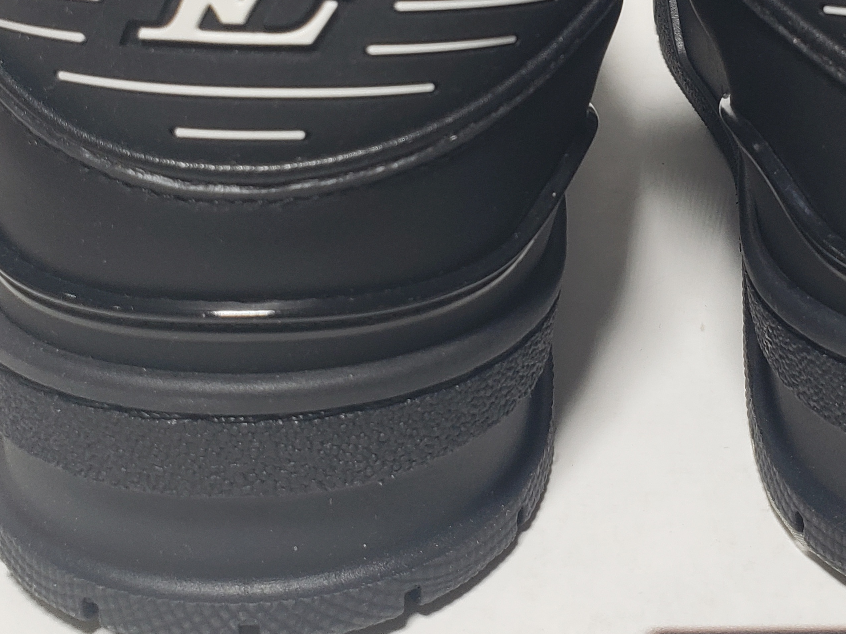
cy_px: 80
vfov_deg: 23.1
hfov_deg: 30.8
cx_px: 615
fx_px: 1515
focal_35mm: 62
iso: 50
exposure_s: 1/152
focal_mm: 4.3
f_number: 2.4
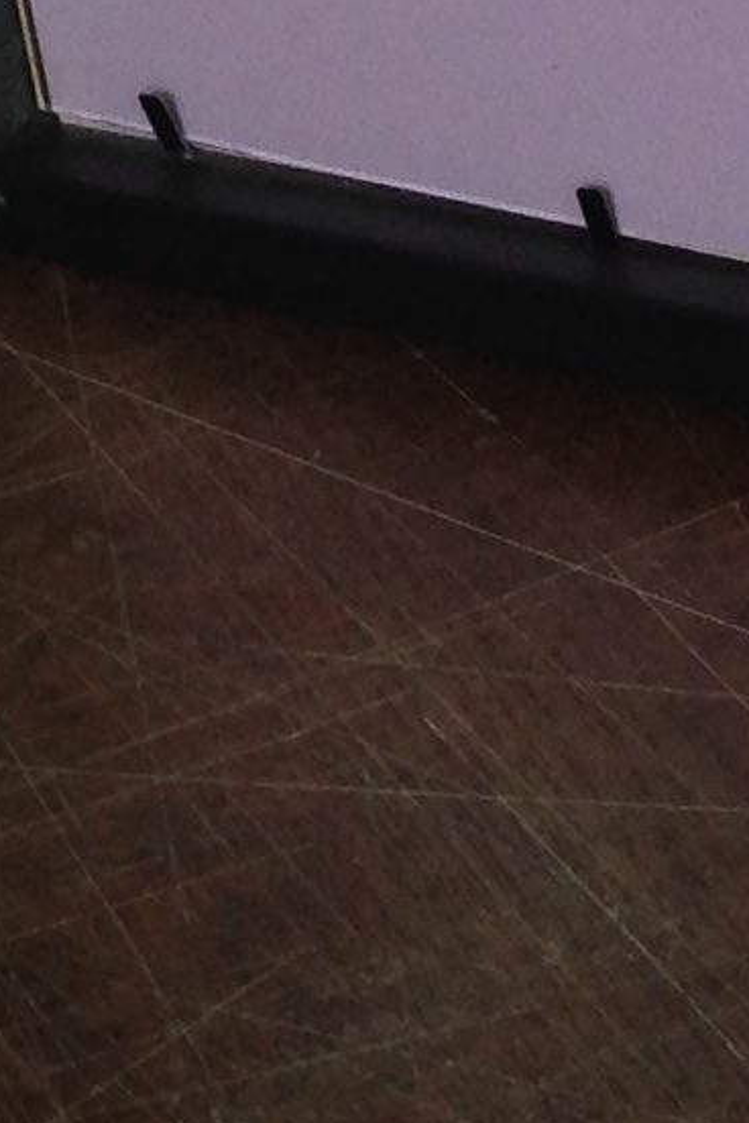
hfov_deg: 5.9
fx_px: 6335
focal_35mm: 203
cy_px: -543
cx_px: 2821
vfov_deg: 9.8
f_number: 2.4
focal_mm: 4.12
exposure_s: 1/153
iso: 50
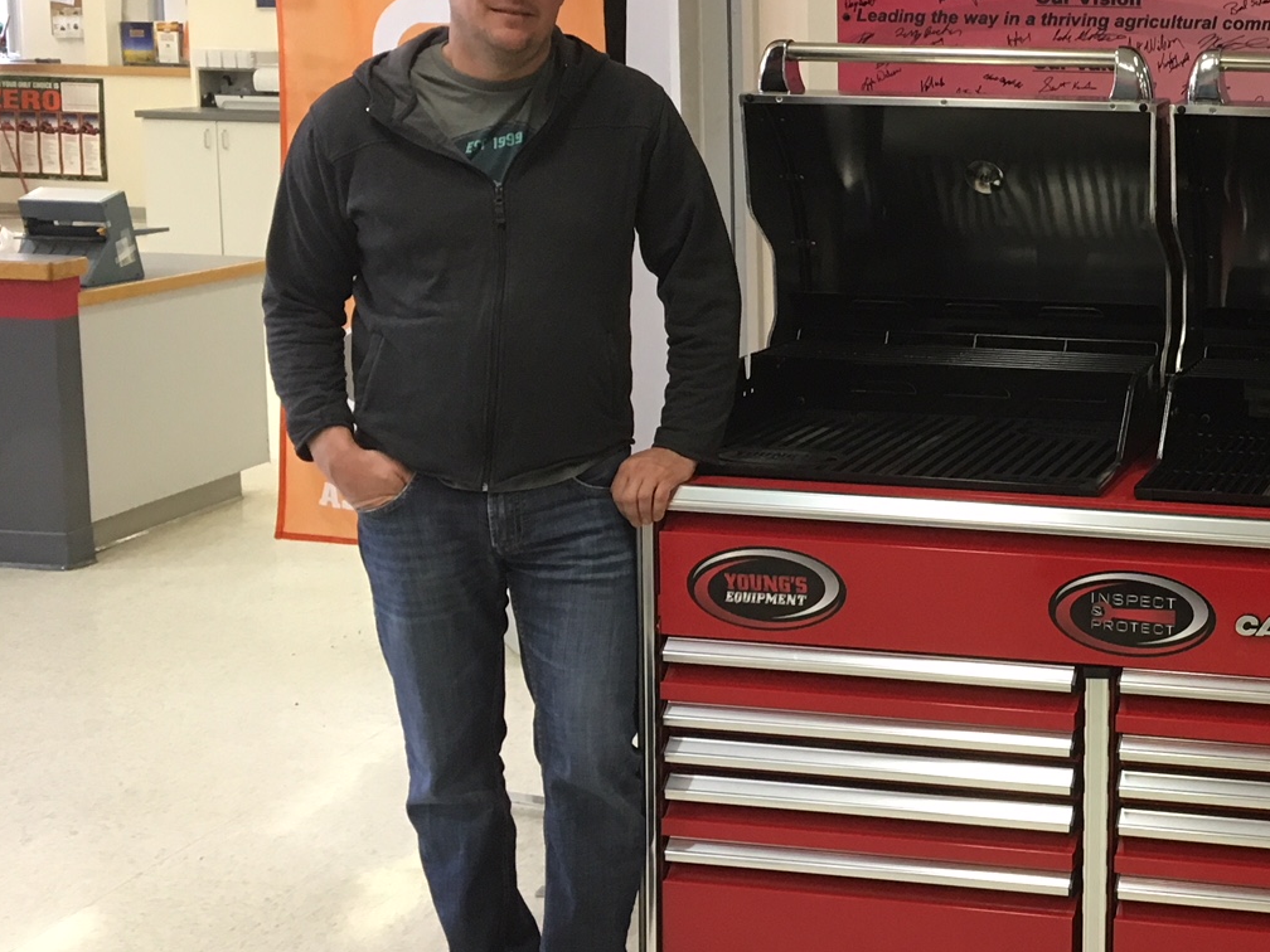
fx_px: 2128
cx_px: 1257
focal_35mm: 58
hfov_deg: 30.9
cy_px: 335
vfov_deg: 25.1
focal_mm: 4.15
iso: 100
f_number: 2.2
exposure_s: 1/30
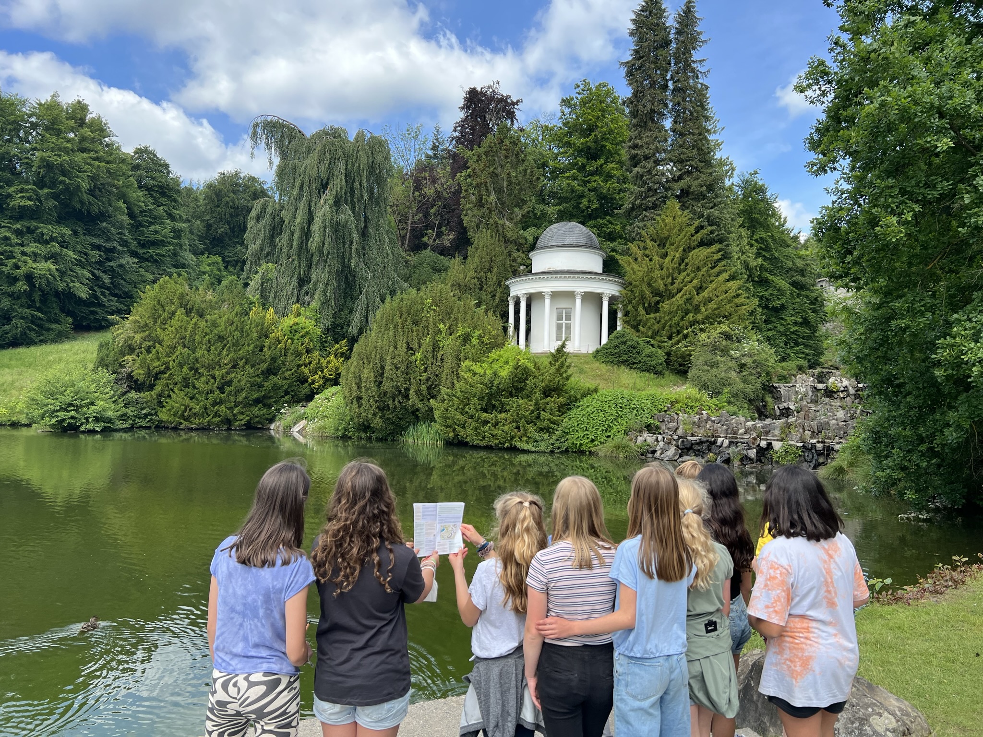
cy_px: 368
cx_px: 492
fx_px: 738
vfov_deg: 53.1
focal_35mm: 26
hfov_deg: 67.3
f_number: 1.5
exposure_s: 1/1468
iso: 50
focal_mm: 5.7
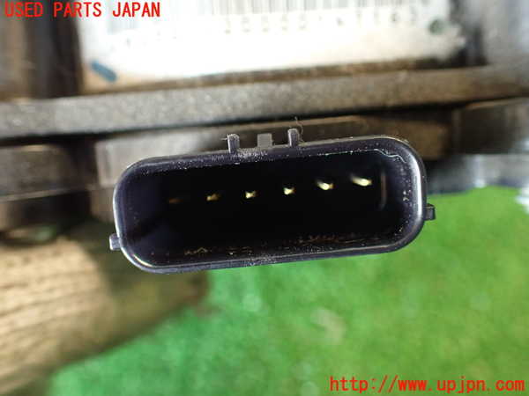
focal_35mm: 32
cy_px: 198
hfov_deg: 56.8
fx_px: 489
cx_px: 264
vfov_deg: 44.2
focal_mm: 5.79
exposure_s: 1/30
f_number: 2.4
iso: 640
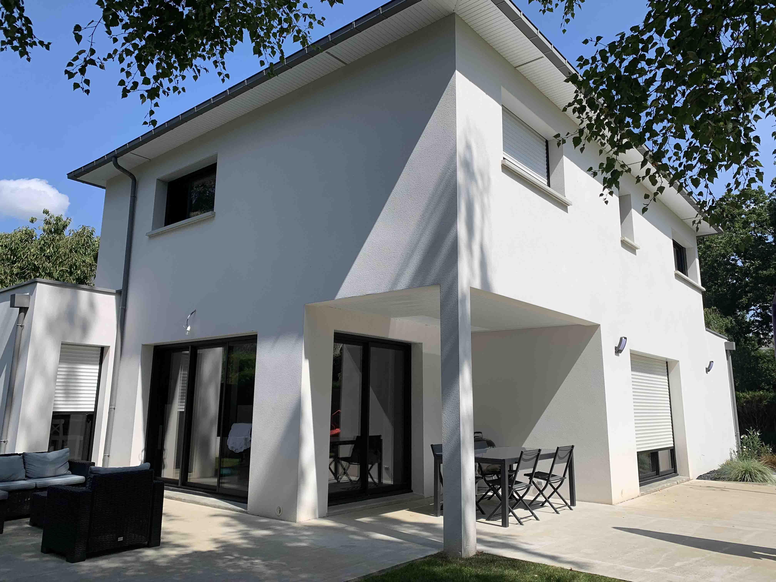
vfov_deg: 53.1
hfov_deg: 67.3
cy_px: 291
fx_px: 583
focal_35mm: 26
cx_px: 388
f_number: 1.8
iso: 25
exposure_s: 1/2755
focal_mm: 4.25
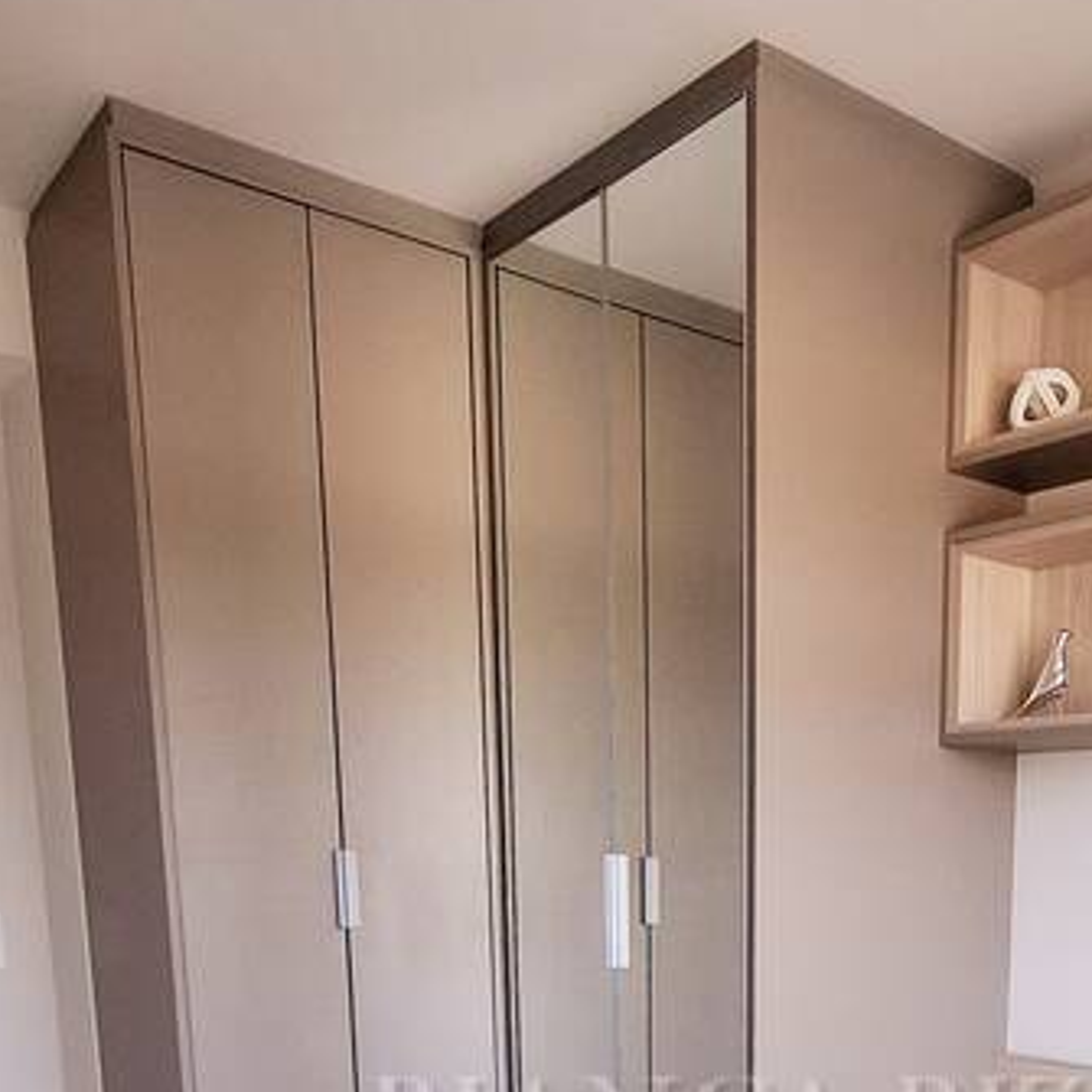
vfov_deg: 38.8
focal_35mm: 37
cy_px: 1138
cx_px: 929
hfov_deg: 42.2
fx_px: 1321
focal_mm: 1.74
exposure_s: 1/50
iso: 40
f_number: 2.2
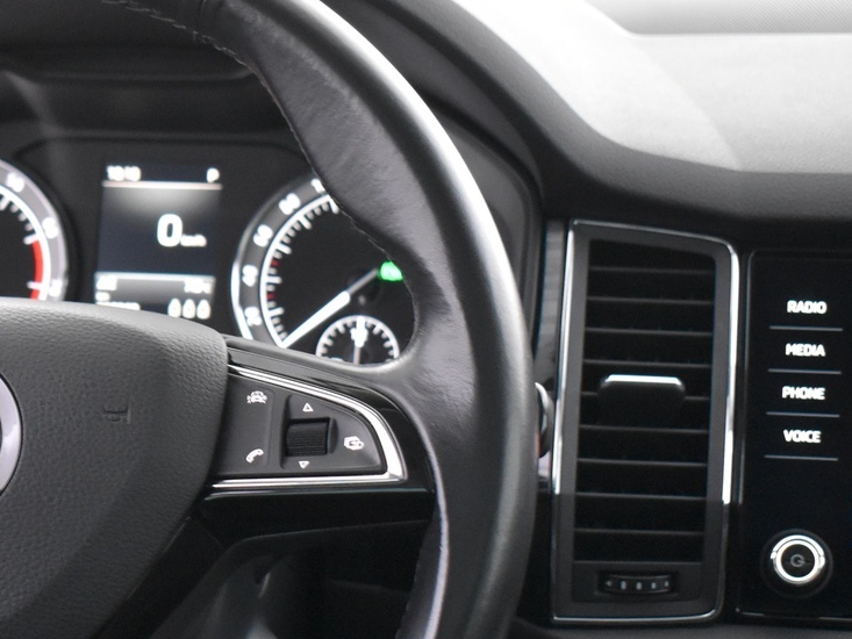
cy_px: 474
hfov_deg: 18.8
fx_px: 2511
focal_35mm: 102
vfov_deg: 14.5
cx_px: 15
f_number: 4.5
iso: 3200
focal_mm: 32
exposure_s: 1/15
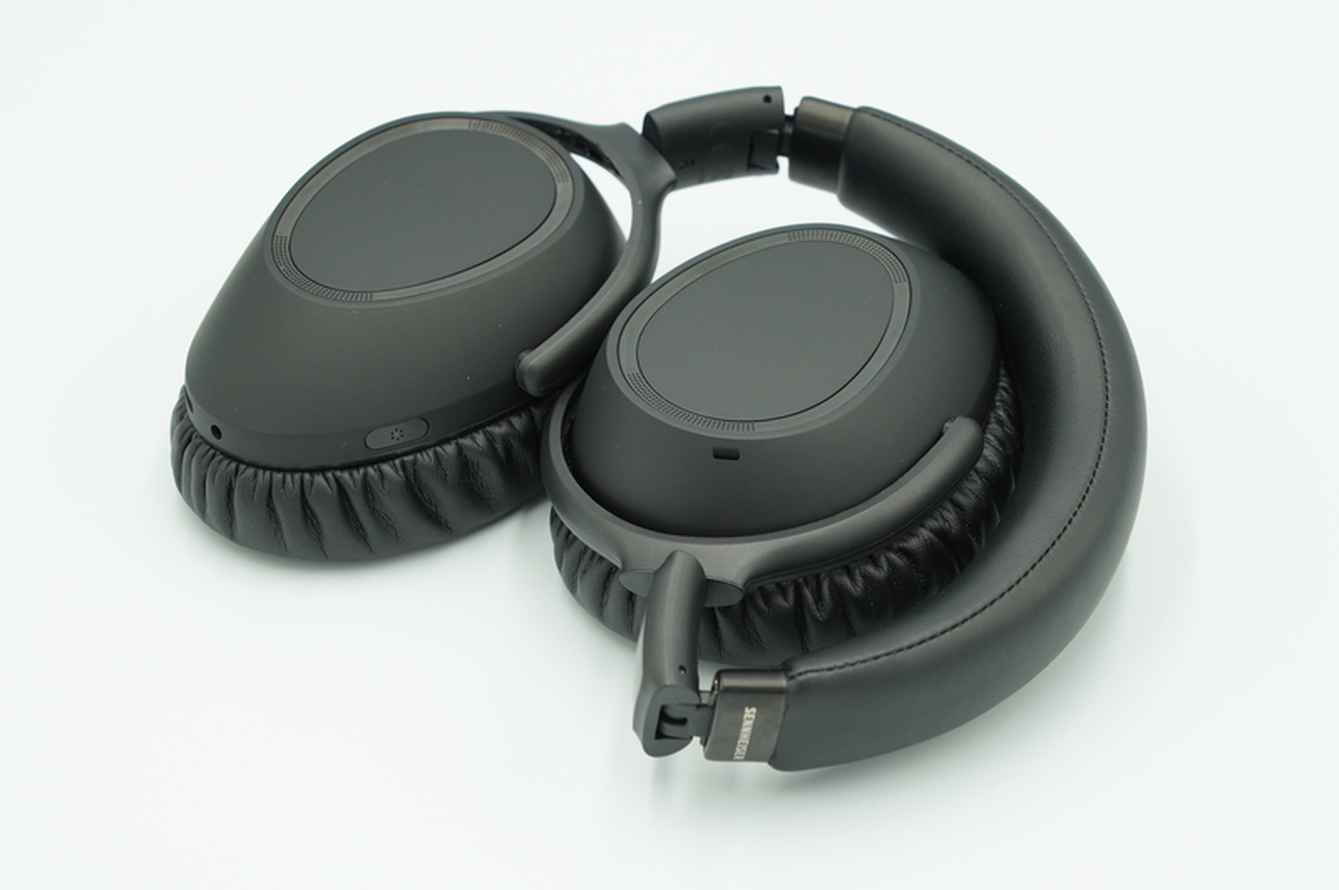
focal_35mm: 82
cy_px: 445
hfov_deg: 24.6
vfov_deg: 16.5
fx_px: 3066
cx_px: 670
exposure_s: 1/125
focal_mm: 55
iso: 800
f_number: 8
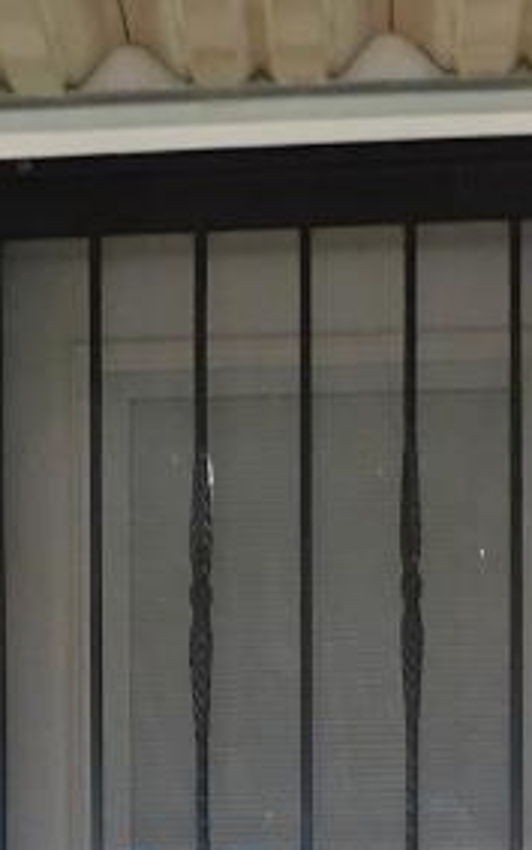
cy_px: 1638
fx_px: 2991
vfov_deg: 14.0
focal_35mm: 129
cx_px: 207
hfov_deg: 10.2
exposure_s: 1/50
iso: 125
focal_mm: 4
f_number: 3
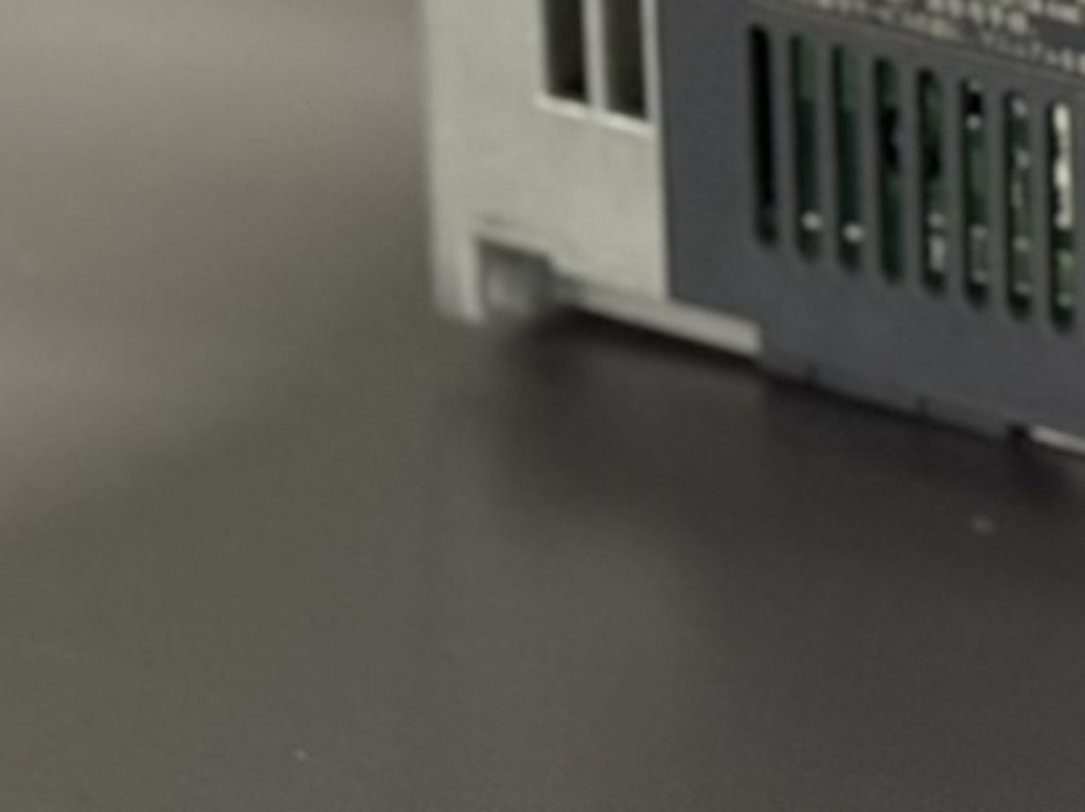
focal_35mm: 240
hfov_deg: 8.2
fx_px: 7518
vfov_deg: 6.1
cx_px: 1241
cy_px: -209
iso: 400
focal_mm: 6.76
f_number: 1.78
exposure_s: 1/33
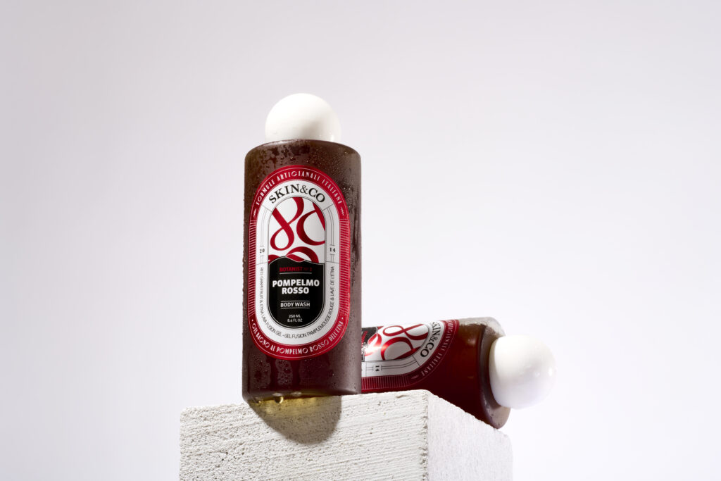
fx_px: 2103
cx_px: 360
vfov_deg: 13.0
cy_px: 240
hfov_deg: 19.5
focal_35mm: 105
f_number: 29
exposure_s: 1/160
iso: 64
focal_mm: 105
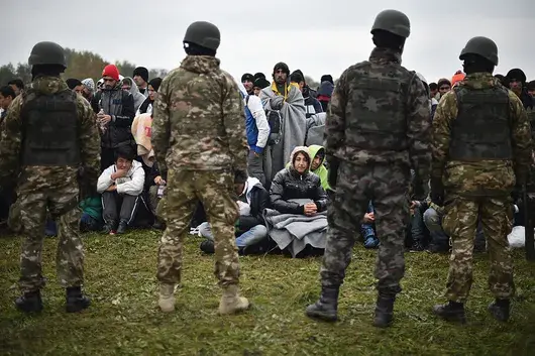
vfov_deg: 27.0
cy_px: 178
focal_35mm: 50
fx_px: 743
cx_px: 268
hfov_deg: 39.6
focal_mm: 50
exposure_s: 1/1000
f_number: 1.4
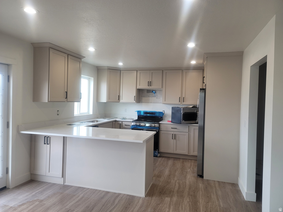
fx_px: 204
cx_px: 142
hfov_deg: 69.4
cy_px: 106
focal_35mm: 25
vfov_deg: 54.9
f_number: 1.8
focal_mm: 7
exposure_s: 1/120
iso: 50
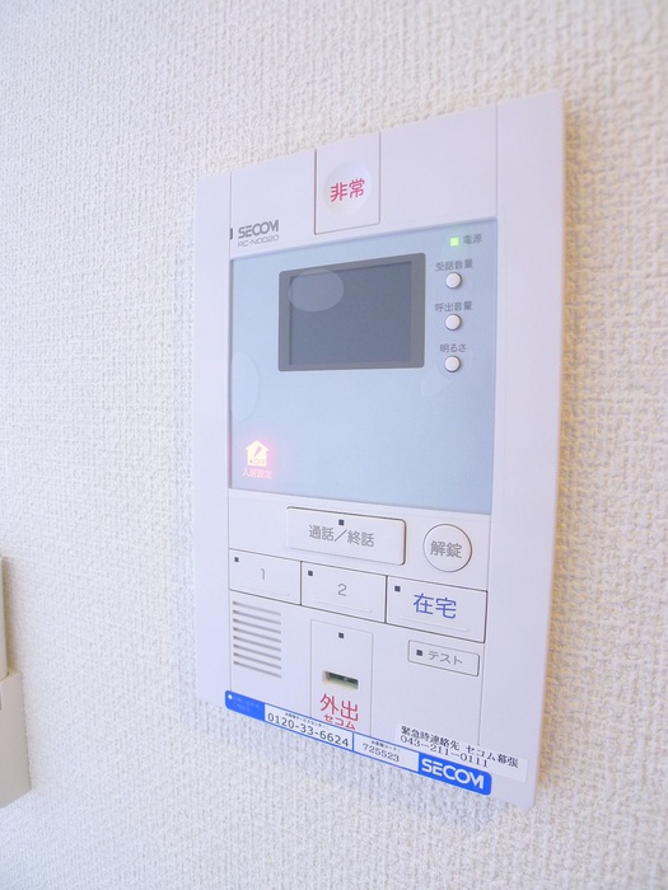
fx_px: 618
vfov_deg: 71.6
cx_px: 334
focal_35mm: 24
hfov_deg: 56.8
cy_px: 445
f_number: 2
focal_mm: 5.1
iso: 250
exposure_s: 1/60
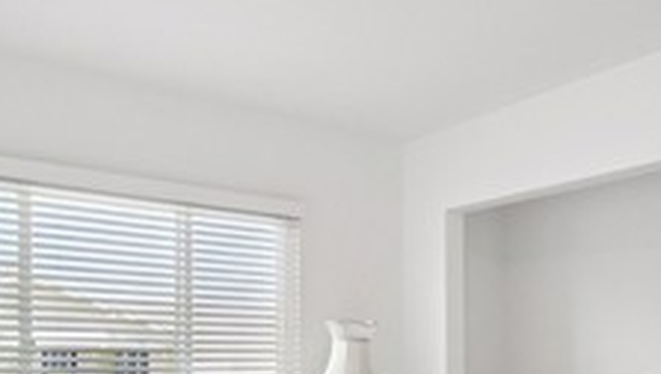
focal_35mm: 42
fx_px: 737
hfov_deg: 48.0
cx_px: 400
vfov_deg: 27.1
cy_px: 359
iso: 160
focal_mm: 9
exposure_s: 1/12
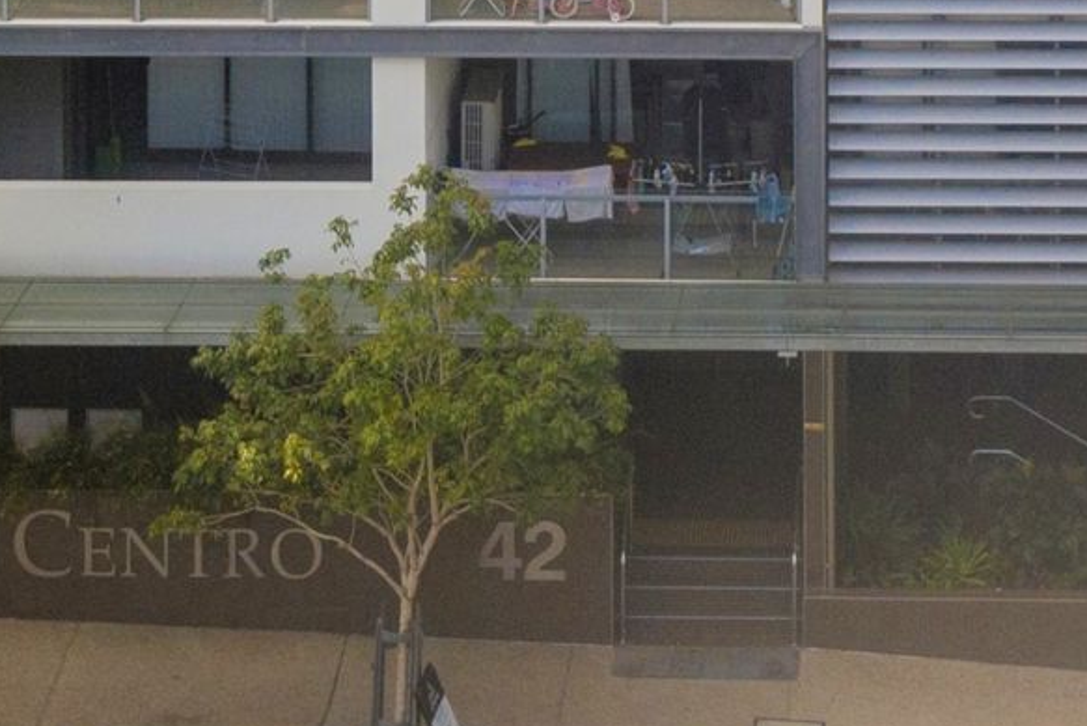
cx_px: 908
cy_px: -907
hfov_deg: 14.2
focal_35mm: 144
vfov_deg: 8.8
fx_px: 4349
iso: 100
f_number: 4
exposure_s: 1/50
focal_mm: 10.26
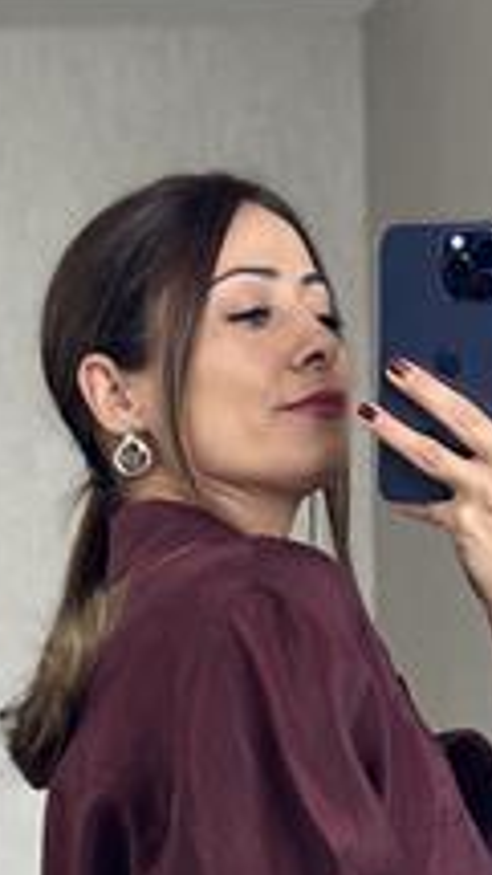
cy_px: 977
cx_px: 317
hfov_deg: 9.9
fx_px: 2852
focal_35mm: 123
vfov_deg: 16.9
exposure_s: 1/79
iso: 125
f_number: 1.78
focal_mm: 6.86
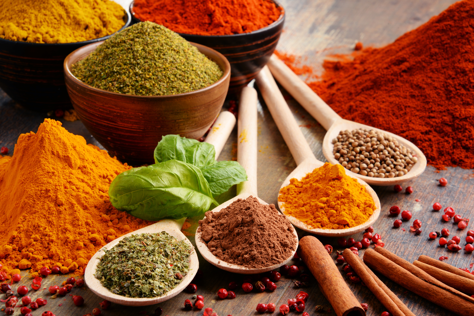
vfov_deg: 8.1
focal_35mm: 170
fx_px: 2239
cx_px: 237
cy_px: 158
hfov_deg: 12.1
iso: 100
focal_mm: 170
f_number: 20
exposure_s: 1/125
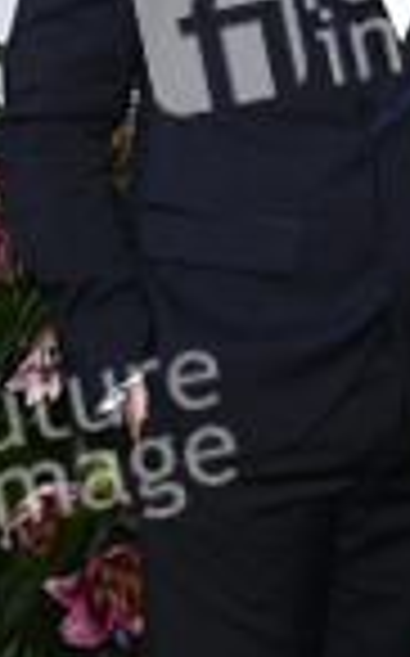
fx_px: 3493
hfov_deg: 6.7
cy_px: 234
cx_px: 496
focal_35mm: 195
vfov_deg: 10.8
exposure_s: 1/250
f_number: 6.3
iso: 640
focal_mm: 70
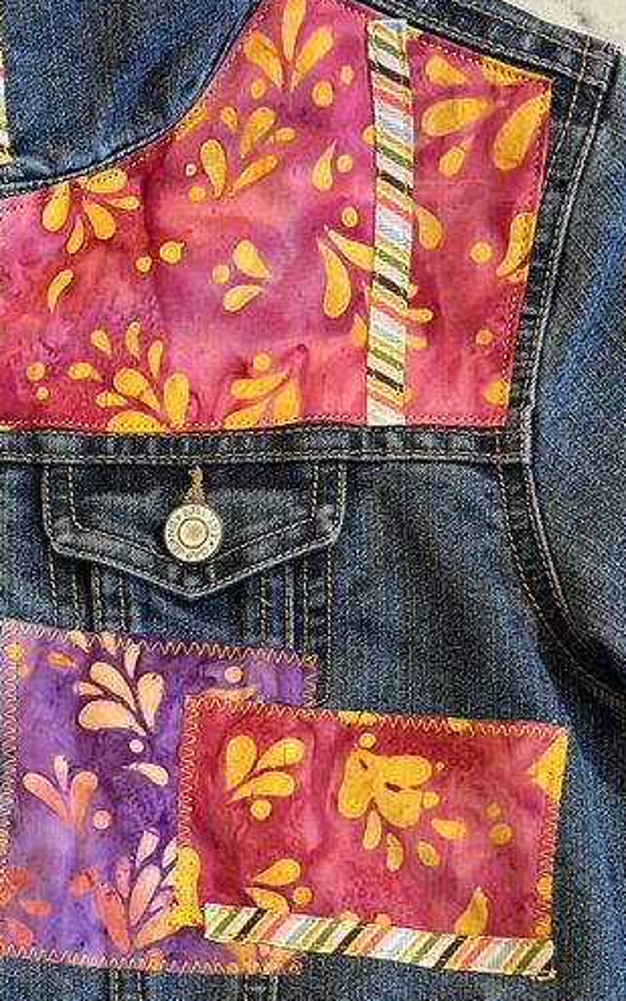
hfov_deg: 18.5
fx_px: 1828
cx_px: -97
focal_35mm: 67
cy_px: 981
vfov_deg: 28.8
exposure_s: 1/60
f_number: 1.5
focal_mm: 5.7
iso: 80
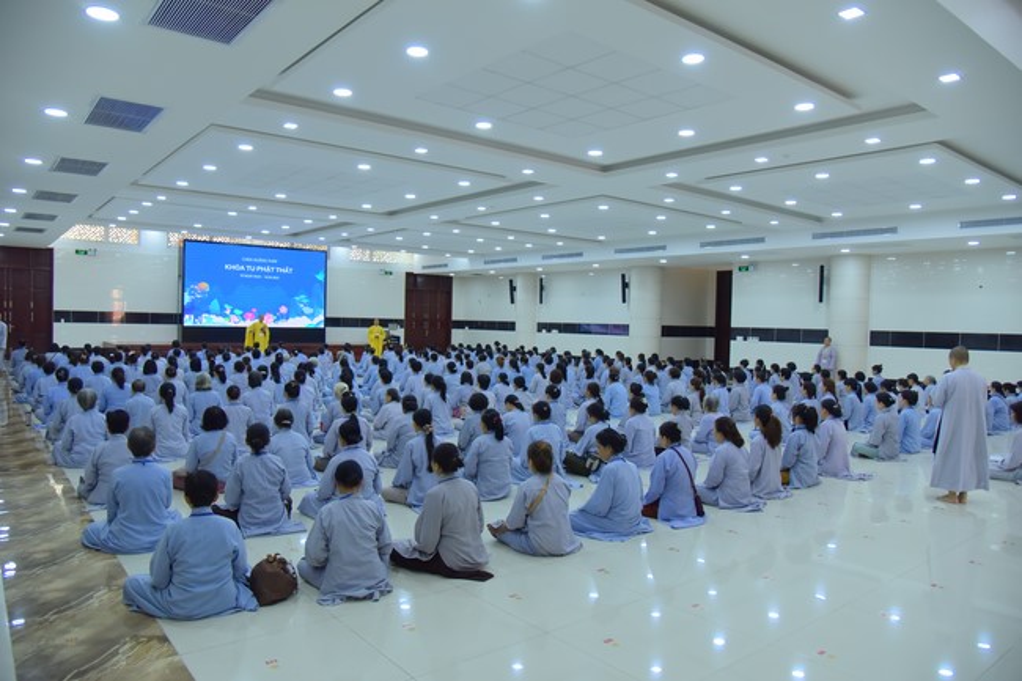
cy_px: 340
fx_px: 681
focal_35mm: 24
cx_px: 511
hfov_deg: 73.8
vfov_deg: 53.1
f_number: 5
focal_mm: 24
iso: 1250
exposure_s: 1/160
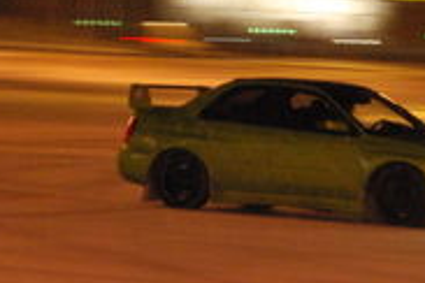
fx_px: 3409
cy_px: 186
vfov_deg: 4.8
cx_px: 409
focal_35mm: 289
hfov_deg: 7.1
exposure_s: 1/15
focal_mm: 55
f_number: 5.6
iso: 1600
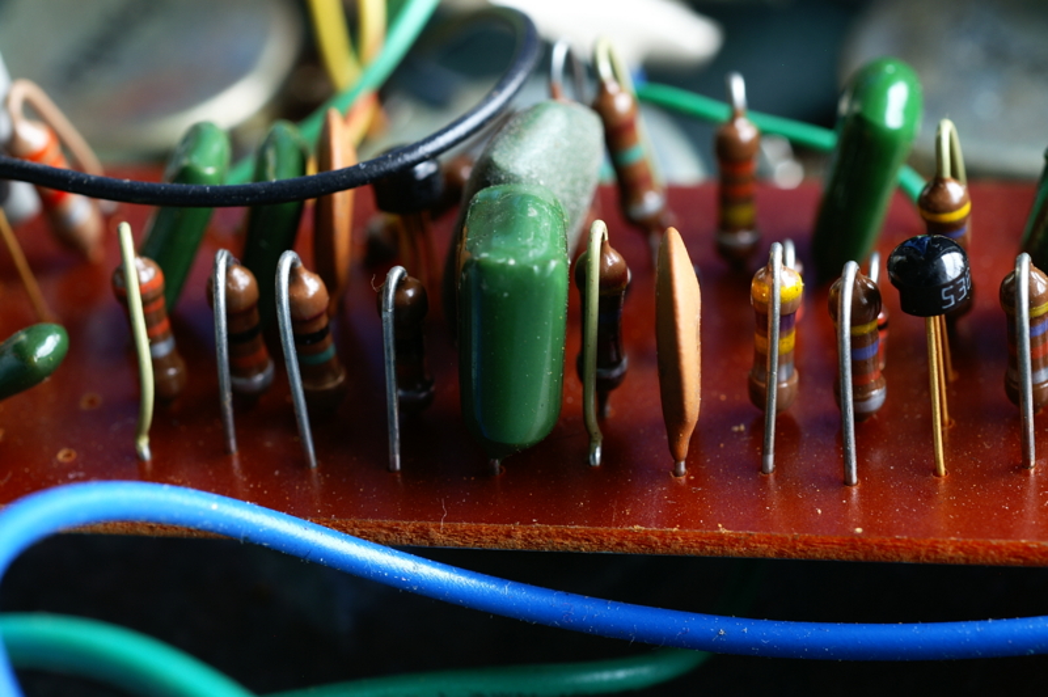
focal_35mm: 75
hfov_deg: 27.0
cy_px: 348
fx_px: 2181
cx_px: 524
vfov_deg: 18.2
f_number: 7.1
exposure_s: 2
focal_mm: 50
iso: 100
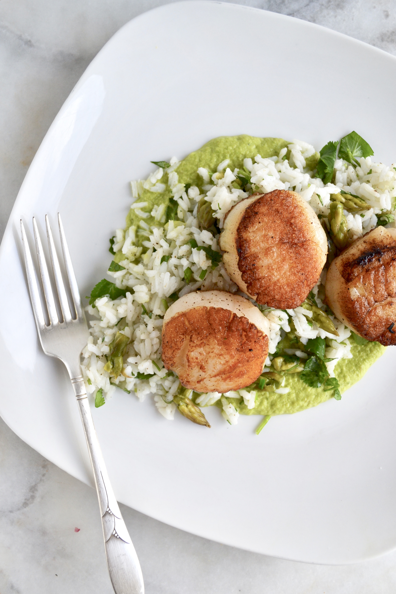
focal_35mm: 36
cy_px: 297
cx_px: 198
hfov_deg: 36.9
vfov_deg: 53.1
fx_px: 594
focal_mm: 24
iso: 250
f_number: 5.6
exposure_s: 1/125
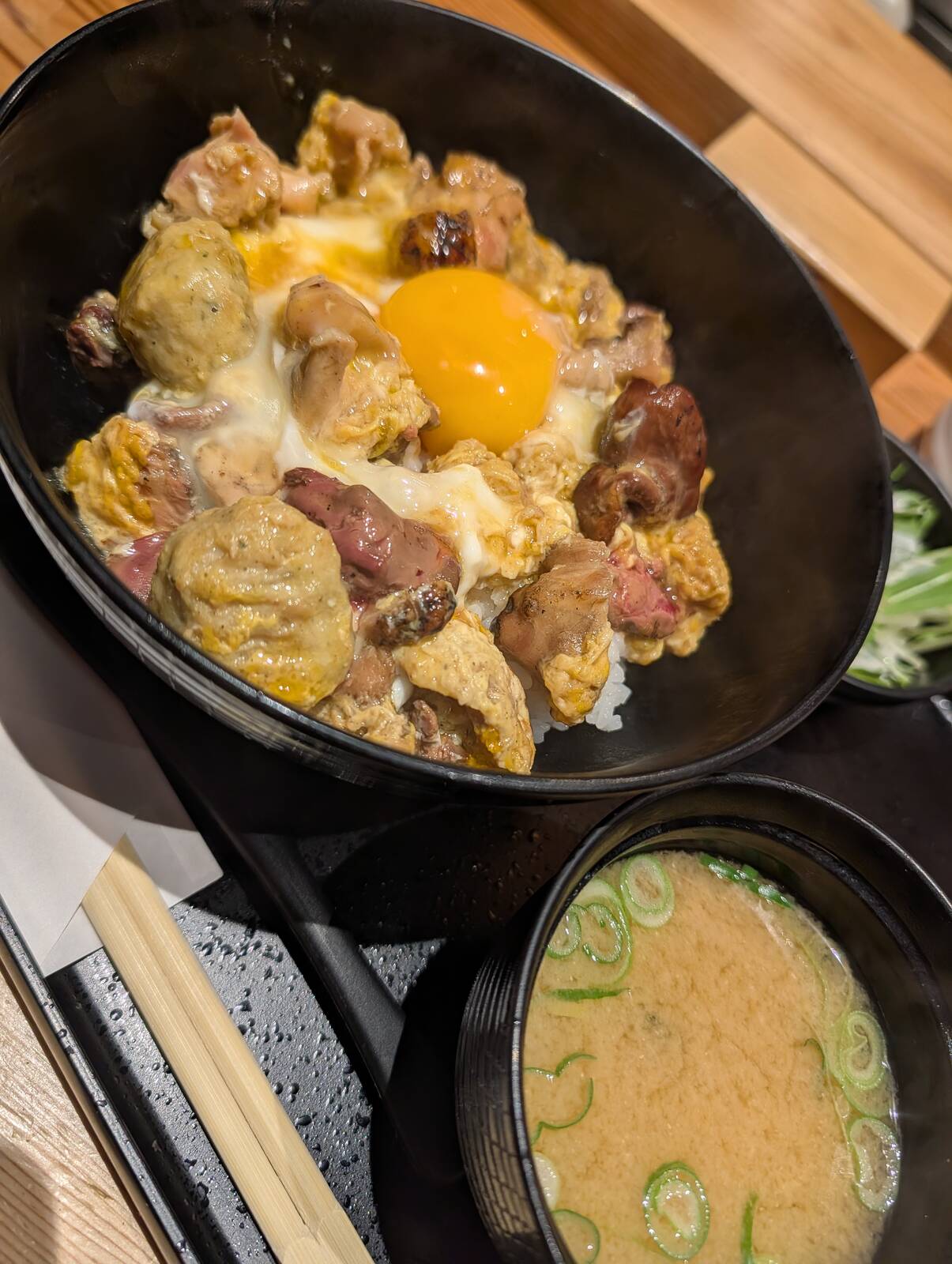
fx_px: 878
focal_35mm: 24
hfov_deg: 56.9
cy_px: 632
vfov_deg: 71.5
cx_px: 476
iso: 36
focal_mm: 6.9
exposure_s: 1/120
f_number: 1.68
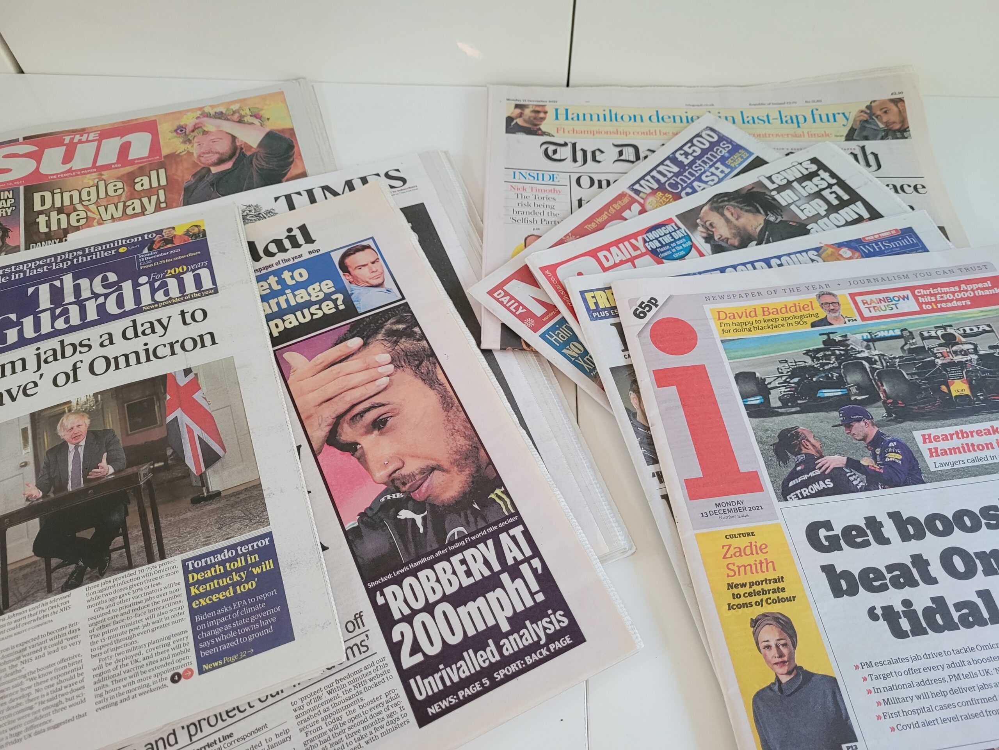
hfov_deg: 67.3
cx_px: 500
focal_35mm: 26
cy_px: 375
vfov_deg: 53.1
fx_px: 750
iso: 250
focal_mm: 5.4
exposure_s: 1/40
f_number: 1.8
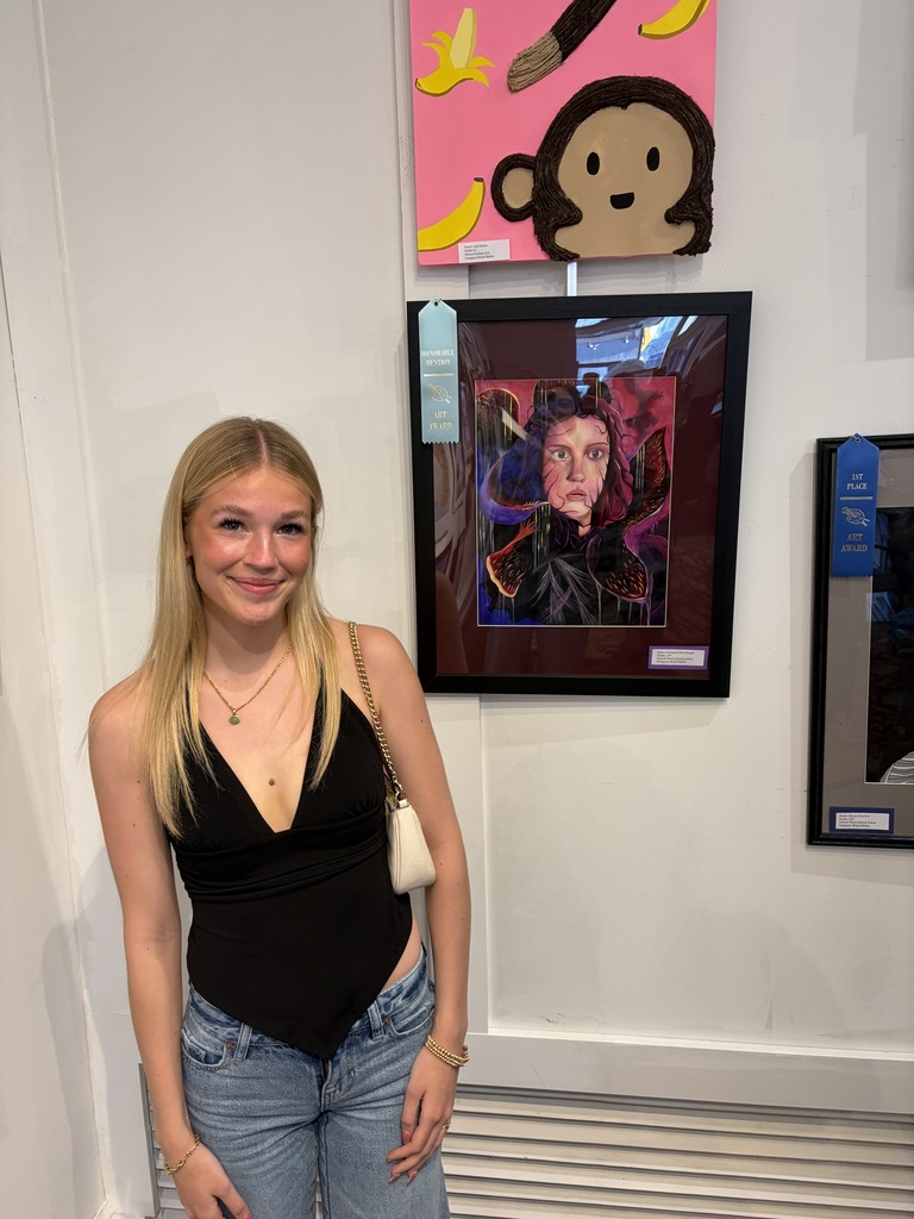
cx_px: 457
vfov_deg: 67.3
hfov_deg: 53.1
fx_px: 915
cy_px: 610
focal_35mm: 26
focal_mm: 5.96
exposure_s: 1/60
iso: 125
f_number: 1.6
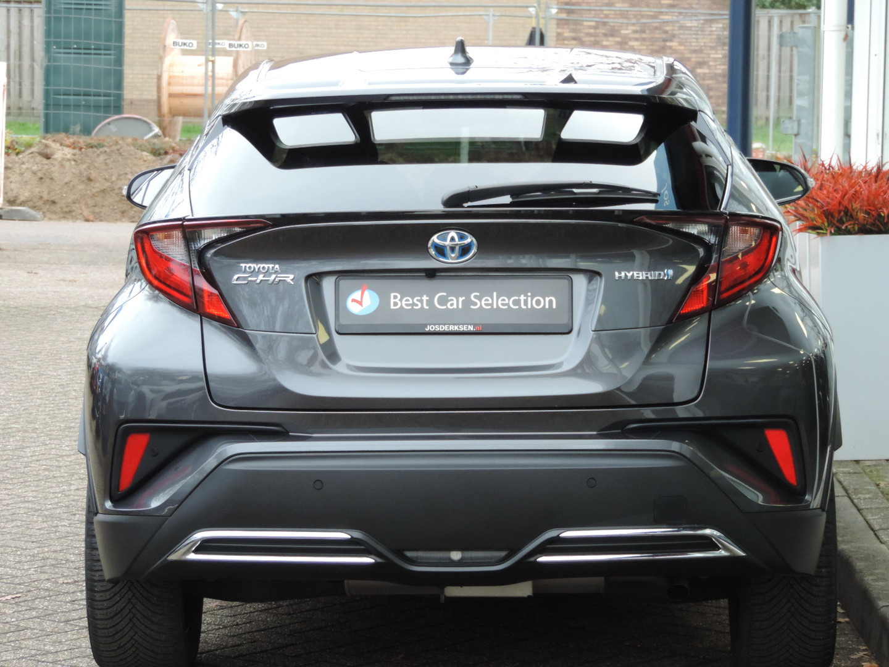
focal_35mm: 135
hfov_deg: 14.6
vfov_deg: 11.0
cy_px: 334
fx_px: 3467
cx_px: 444
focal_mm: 24
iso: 450
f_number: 4.3
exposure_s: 1/30
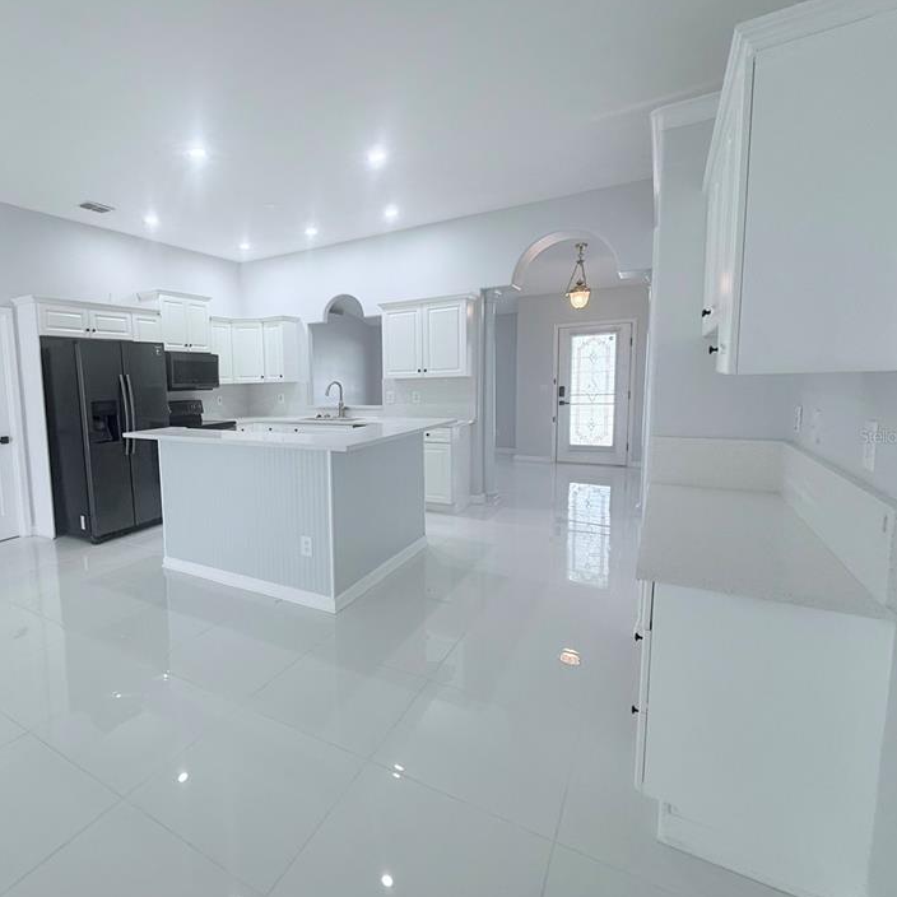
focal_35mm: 18
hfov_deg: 77.6
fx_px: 528
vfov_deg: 80.7
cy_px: 436
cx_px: 284
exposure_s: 1/120
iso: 200
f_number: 2.2
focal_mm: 2.22
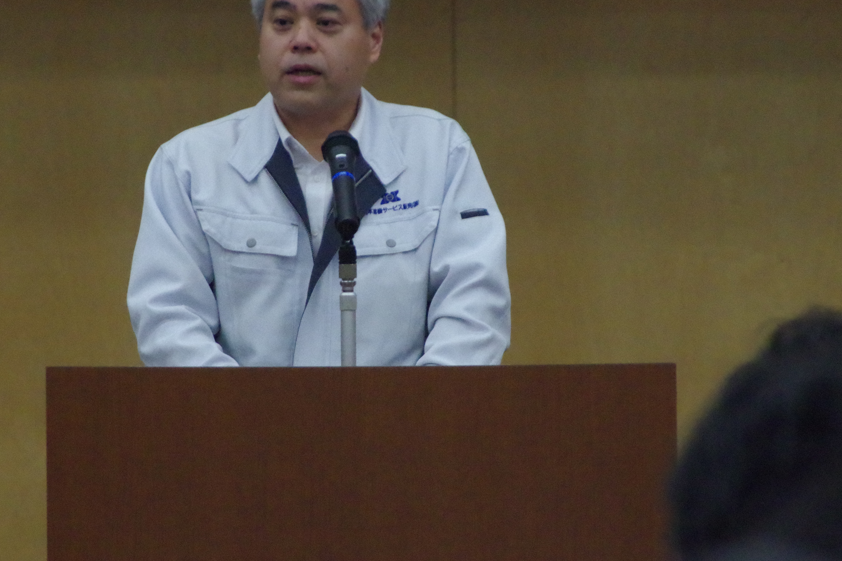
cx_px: 349
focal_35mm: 376
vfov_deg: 3.7
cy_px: 210
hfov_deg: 5.5
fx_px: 8794
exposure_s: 1/500
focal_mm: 170
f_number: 5.6
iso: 6400
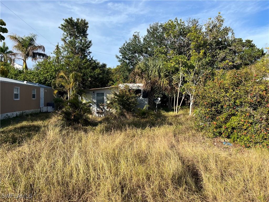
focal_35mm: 26
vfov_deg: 53.1
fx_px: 202
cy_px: 101
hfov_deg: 67.3
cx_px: 134
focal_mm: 5.1
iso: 50
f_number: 1.6
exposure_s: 1/2410
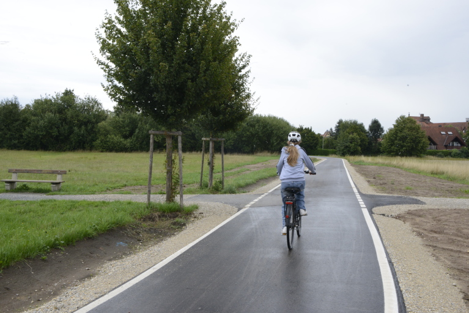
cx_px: 234
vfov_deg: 31.9
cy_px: 156
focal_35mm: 42
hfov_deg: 46.4
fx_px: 547
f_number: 22
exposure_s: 1/80
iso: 800
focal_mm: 42
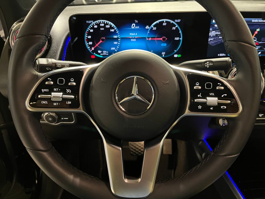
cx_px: 132
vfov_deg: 53.1
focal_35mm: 26
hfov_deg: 67.3
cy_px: 100
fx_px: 199
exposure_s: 1/33
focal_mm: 5.1
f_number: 1.6
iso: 640
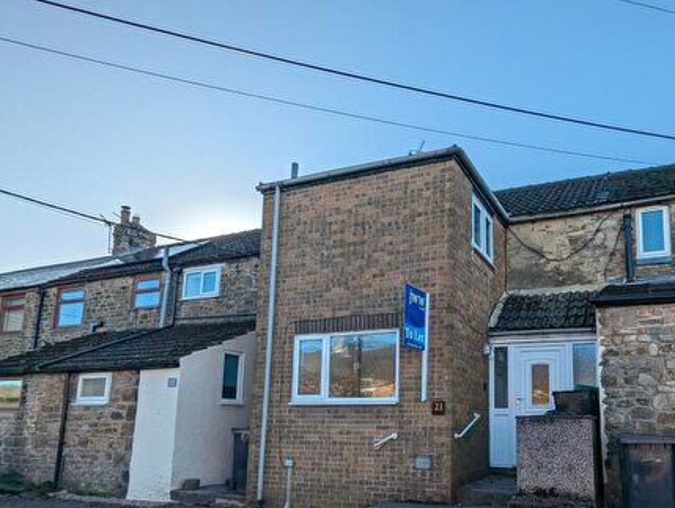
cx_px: 433
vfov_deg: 51.9
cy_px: 350
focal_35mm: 26
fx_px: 508
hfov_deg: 65.9
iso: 46
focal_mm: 2.35
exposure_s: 1/1520
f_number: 2.2
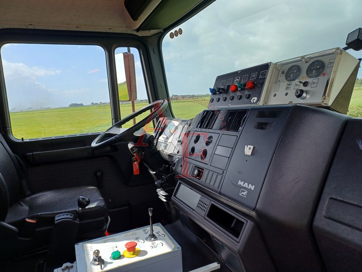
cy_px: 136
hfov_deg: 69.4
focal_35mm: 25
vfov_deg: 54.9
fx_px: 261
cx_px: 181
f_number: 1.8
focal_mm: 4.65
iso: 50
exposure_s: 1/614
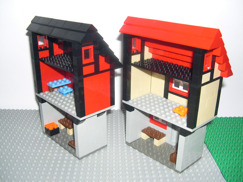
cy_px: 91
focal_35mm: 38
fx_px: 267
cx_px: 122
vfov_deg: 37.7
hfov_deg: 49.0
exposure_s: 1/60
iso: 100
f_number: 2.8
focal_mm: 8
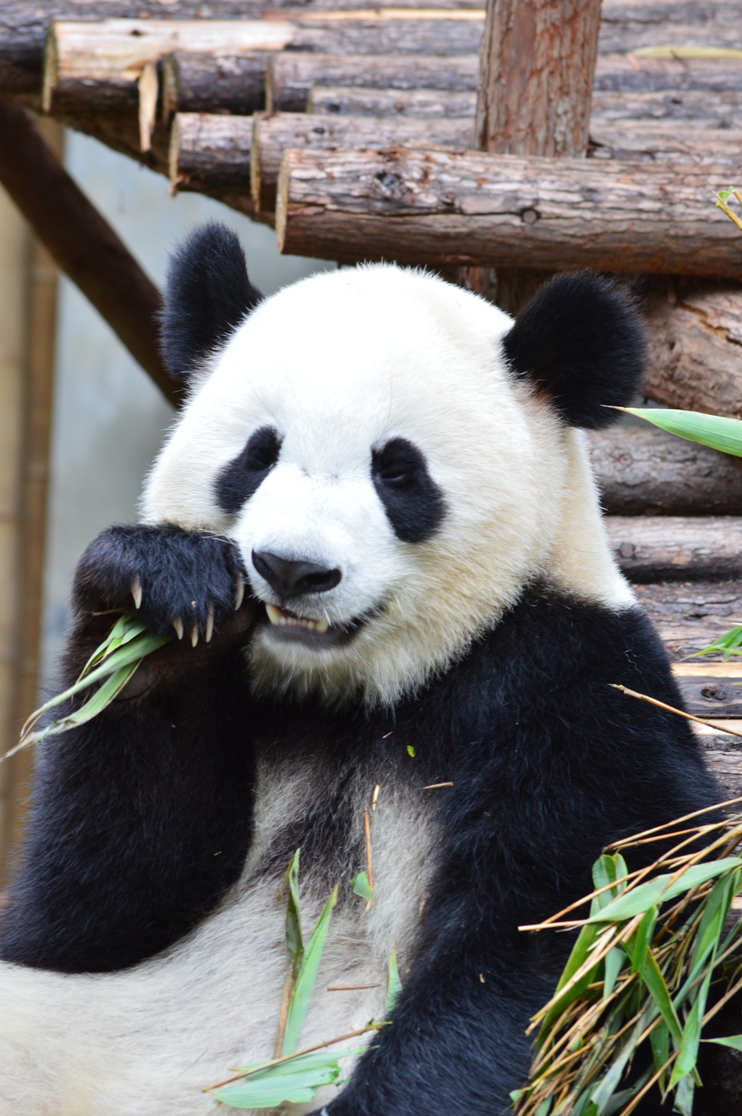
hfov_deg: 5.7
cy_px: 558
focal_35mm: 240
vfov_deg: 8.6
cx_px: 371
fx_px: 7433
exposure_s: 1/50
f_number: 8
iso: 400
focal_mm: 160
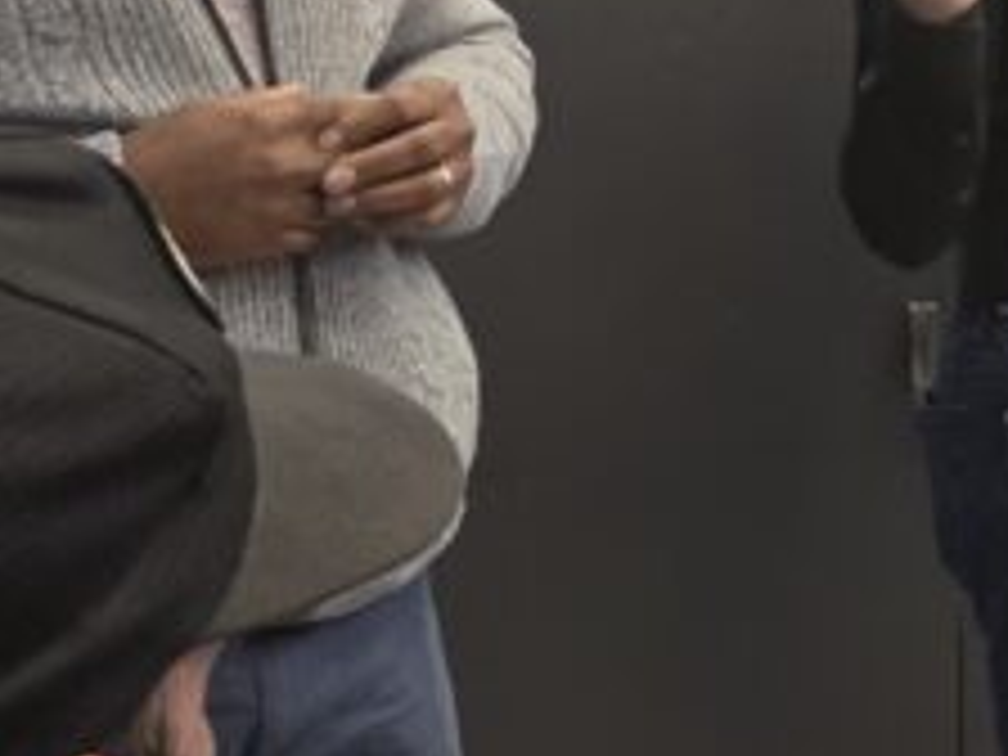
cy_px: -135
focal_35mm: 105
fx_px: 3058
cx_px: 1508
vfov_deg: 13.7
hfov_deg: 17.0
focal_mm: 6.3
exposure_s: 1/120
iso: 320
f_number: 1.7
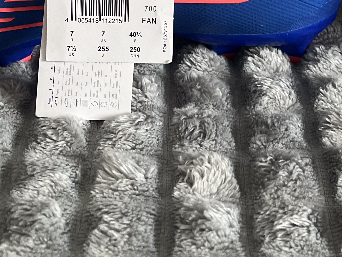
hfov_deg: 23.8
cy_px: -81
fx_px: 810
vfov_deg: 16.9
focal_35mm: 82
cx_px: 211
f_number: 1.6
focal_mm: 5.1
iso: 250
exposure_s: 1/50
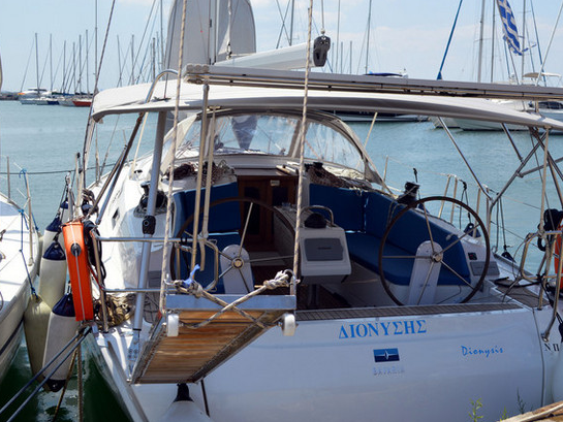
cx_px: 314
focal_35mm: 46
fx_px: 748
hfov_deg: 41.2
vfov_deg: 31.5
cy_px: 212
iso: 100
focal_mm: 28
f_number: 8
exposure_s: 1/250
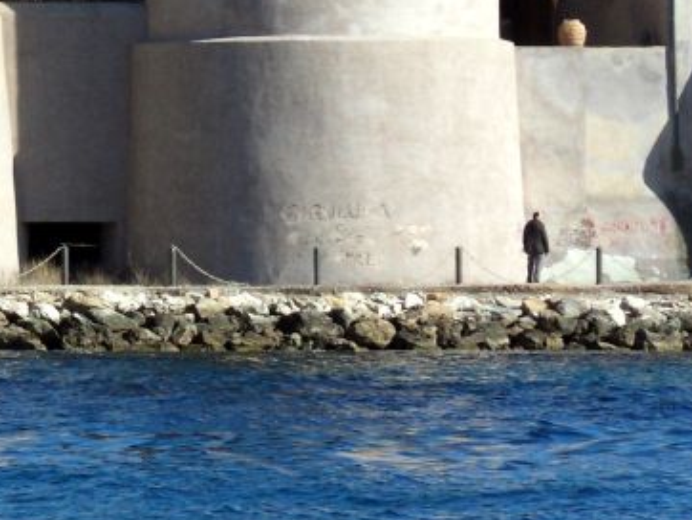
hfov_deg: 3.4
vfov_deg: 2.6
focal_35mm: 580
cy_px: -310
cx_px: -151
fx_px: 11602
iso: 80
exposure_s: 1/500
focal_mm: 30.6
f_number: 5.9
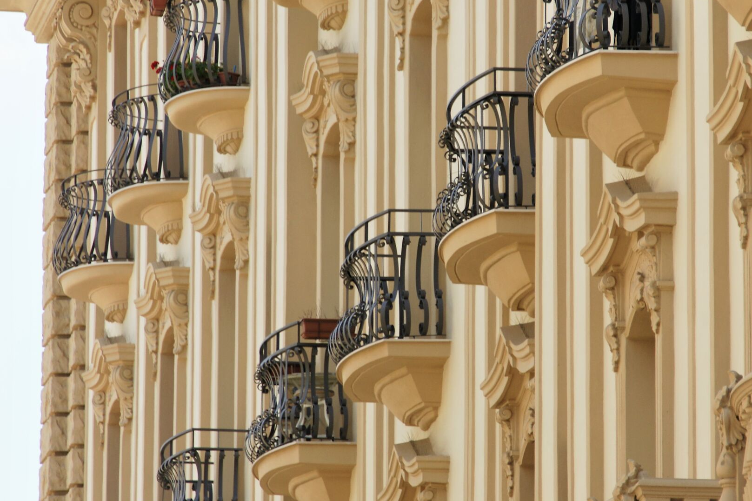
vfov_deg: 4.1
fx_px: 6974
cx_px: 446
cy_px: 206
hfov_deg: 6.2
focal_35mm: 334
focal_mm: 150
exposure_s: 1/320
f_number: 6.3
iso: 200
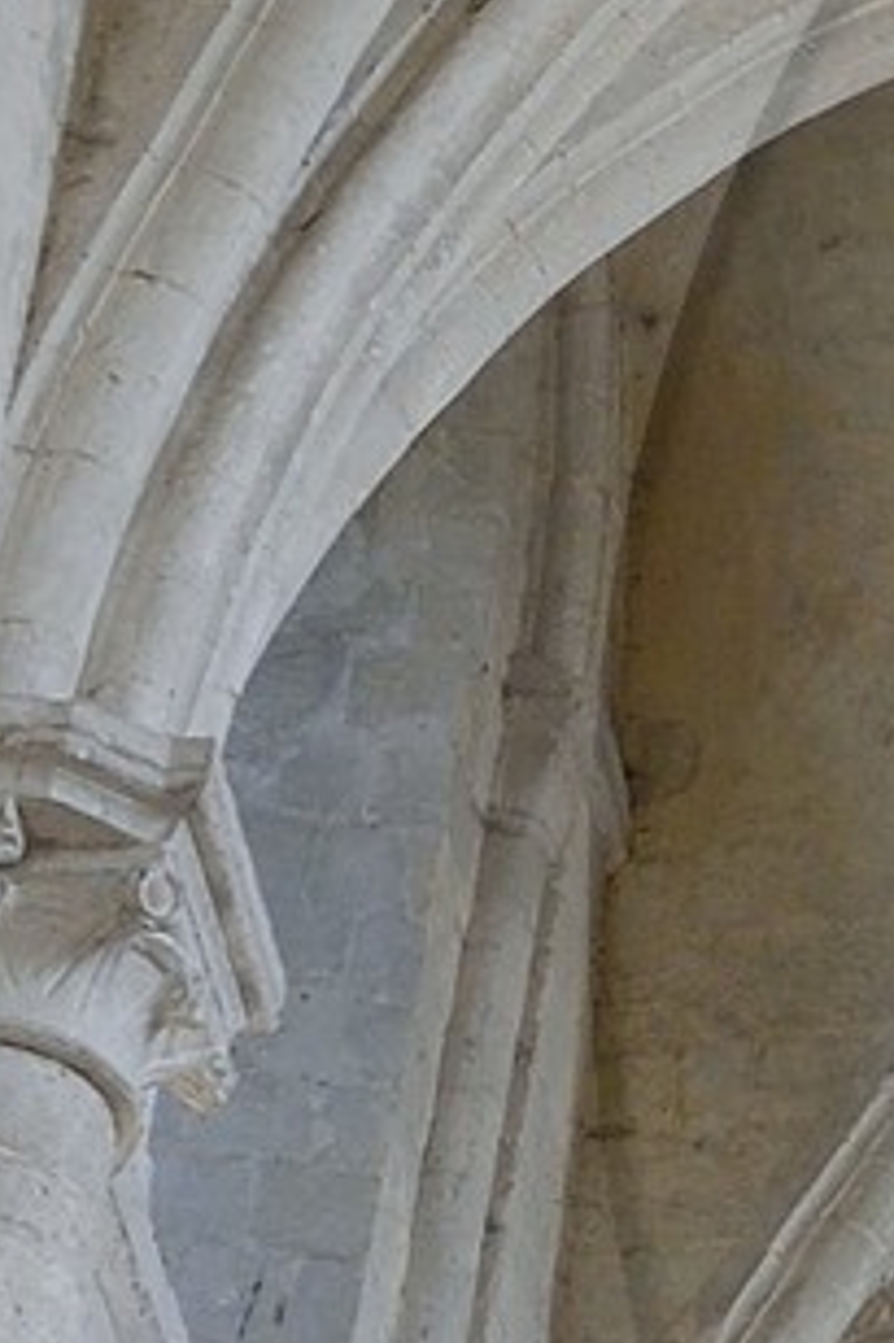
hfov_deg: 5.6
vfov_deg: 8.8
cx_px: 2394
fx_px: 8726
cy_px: 909
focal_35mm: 234
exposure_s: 1/80
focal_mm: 30
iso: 800
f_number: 9
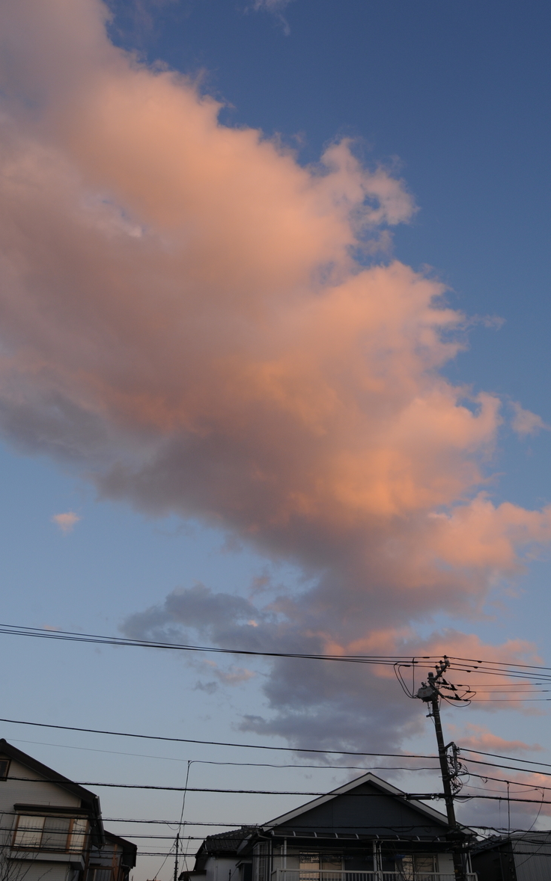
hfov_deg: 44.5
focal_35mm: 28
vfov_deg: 66.5
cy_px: 435
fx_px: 673
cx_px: 285
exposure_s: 1/60
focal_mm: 18
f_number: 8
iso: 200
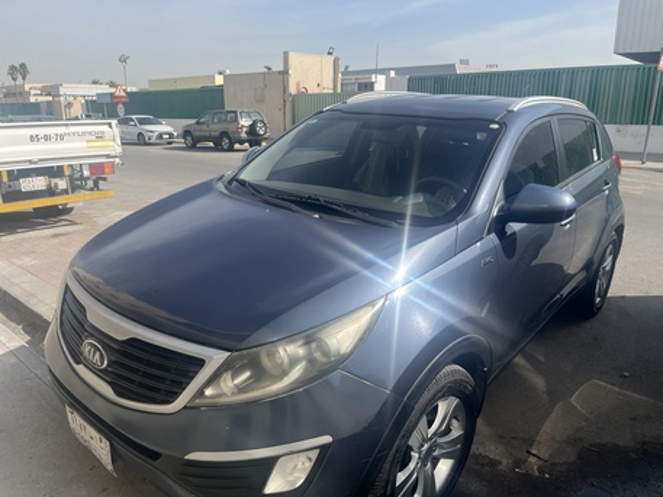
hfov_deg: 67.3
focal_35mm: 26
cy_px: 248
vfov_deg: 53.1
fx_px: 498
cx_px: 332
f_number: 1.6
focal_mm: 5.1
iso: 50
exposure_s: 1/3215
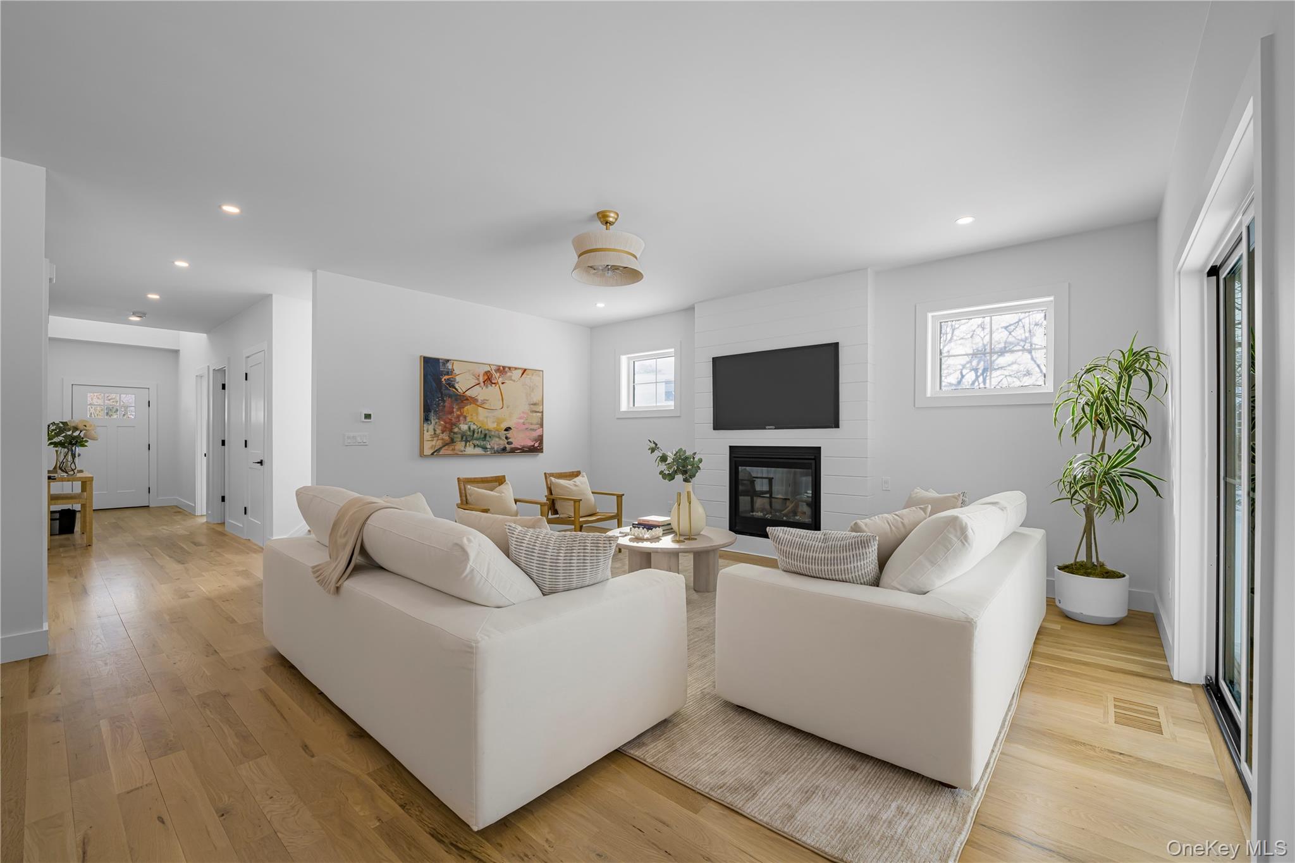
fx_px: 504
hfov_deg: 104.3
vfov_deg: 81.2
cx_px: 648
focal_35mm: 14
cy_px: 432
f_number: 9
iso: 250
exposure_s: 1/10
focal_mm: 14
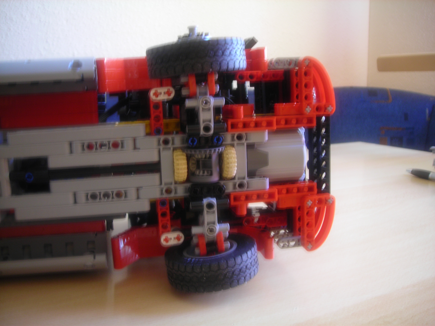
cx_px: 218
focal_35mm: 38
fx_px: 478
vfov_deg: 37.7
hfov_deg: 49.0
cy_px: 163
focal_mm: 6.3
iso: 50
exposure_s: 1/4.1
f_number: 3.2
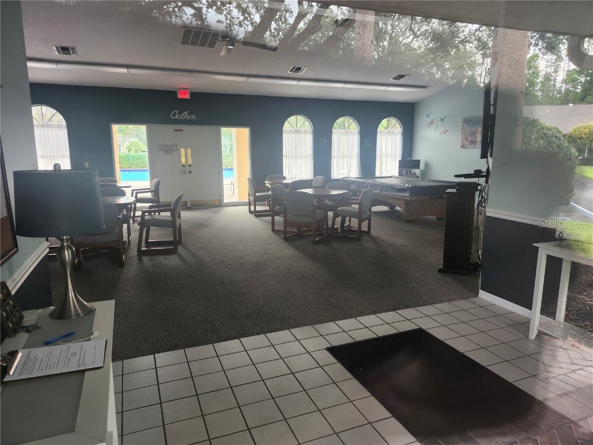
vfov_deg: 58.9
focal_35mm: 23
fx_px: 394
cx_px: 296
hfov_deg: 73.9
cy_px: 222
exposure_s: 1/120
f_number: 1.8
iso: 200
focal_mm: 5.54
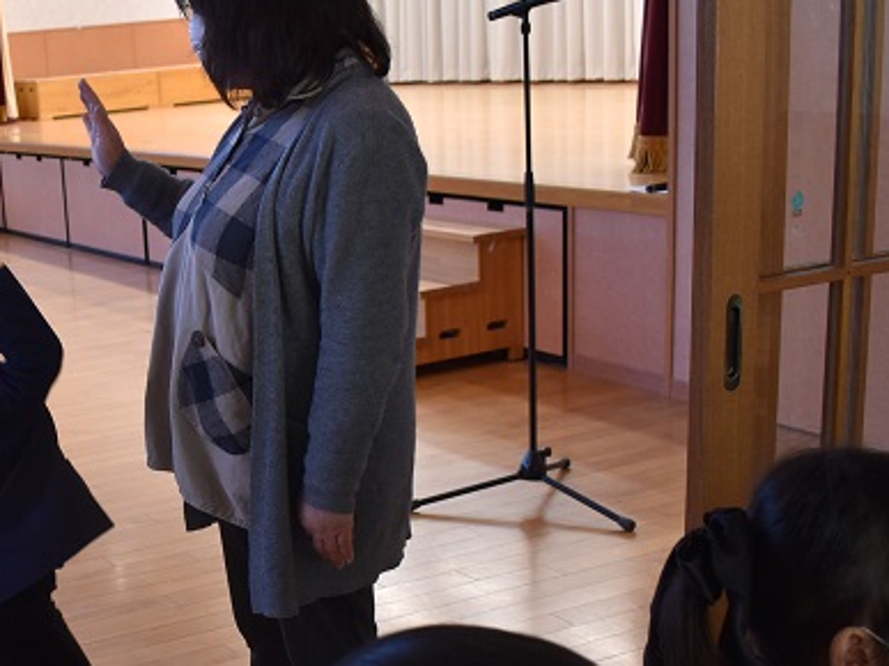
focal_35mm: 58
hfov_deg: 31.4
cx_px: 57
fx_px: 1489
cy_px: 496
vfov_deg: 24.9
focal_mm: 18
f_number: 4.5
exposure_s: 1/80
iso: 400
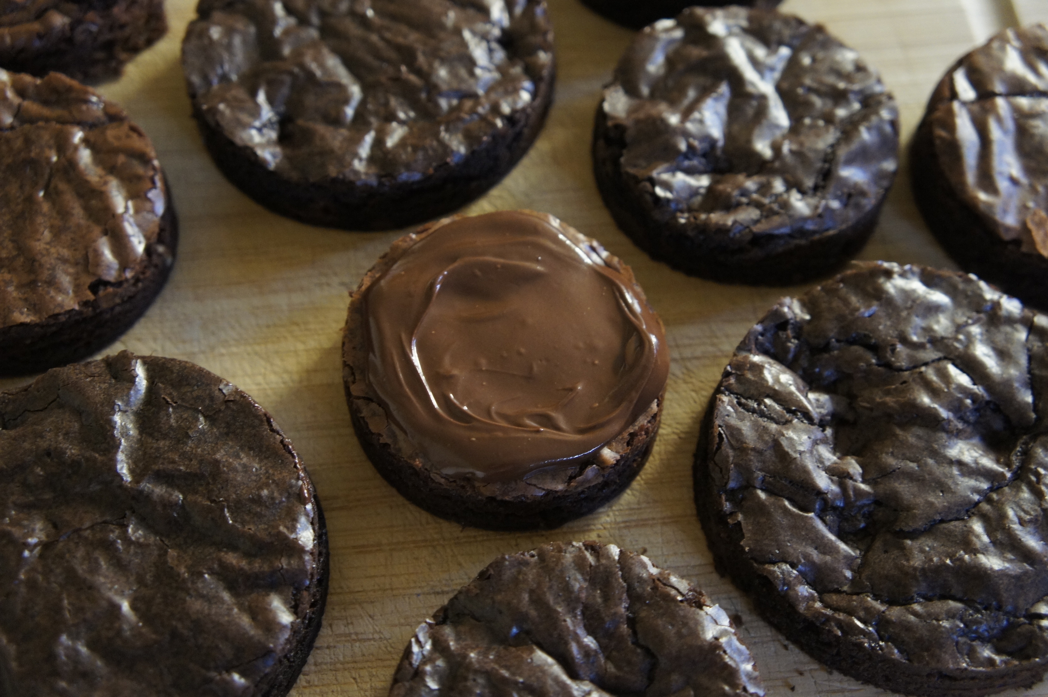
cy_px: 348
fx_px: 1265
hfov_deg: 45.0
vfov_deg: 30.8
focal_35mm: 44
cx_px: 524
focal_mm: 29
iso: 1600
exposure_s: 1/40
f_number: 4
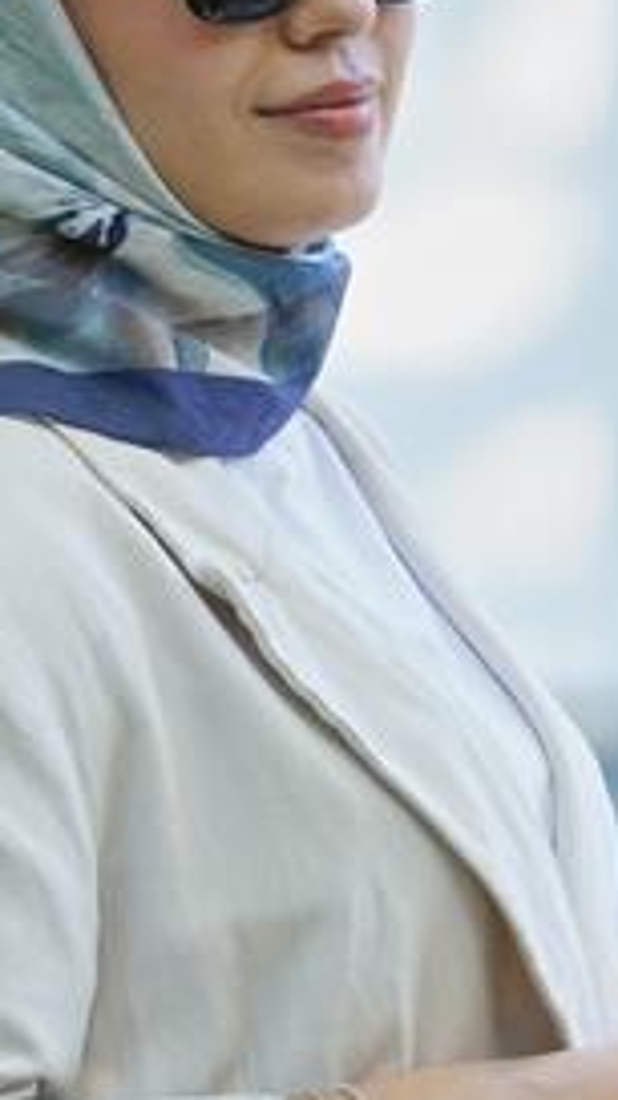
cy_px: 307
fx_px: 5739
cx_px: 109
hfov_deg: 6.2
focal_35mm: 197
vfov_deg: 10.9
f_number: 5.6
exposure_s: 1/125
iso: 500
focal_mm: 110
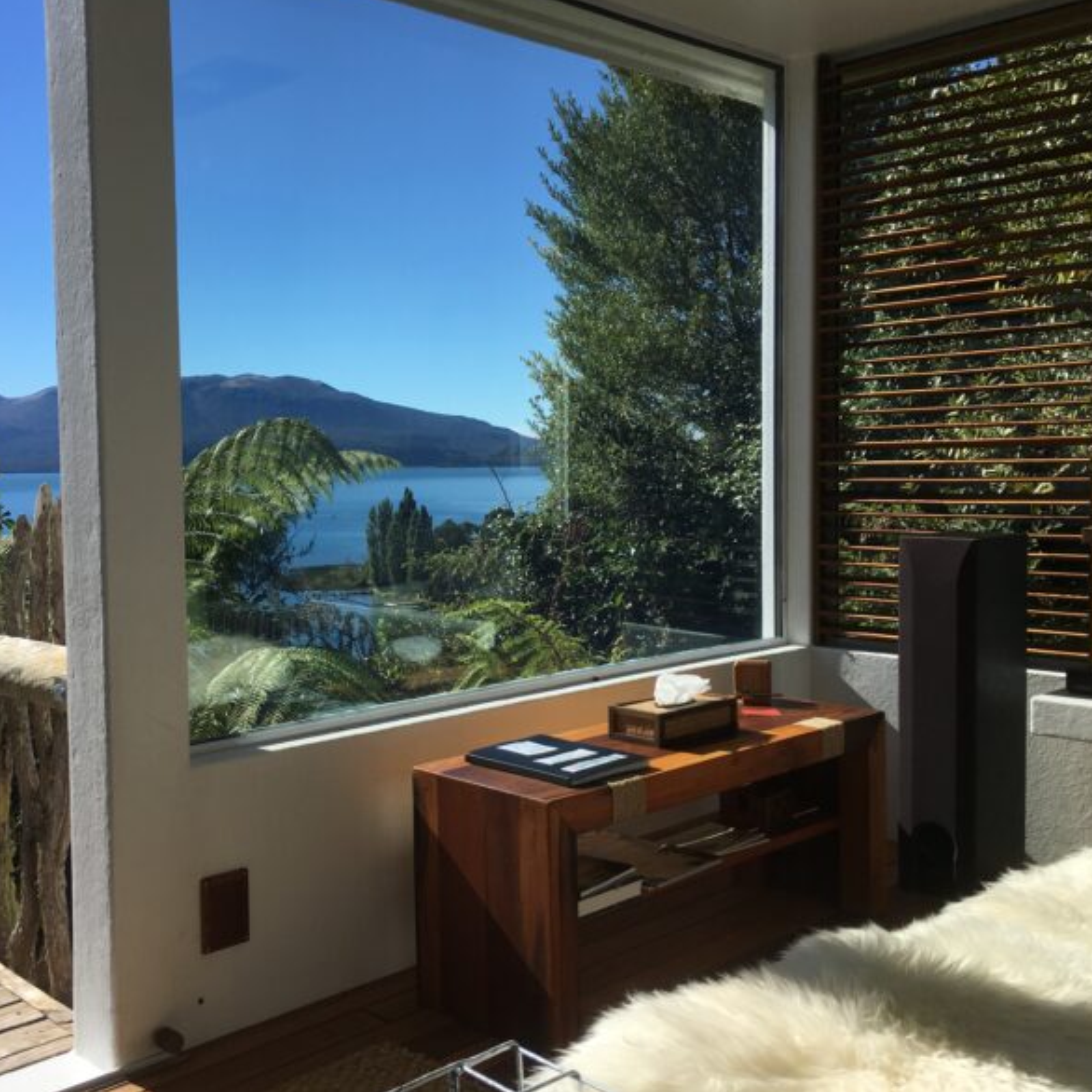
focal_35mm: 35
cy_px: 537
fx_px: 1249
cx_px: 399
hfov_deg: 46.7
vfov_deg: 47.2
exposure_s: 1/1832
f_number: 2.2
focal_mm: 4.15
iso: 25
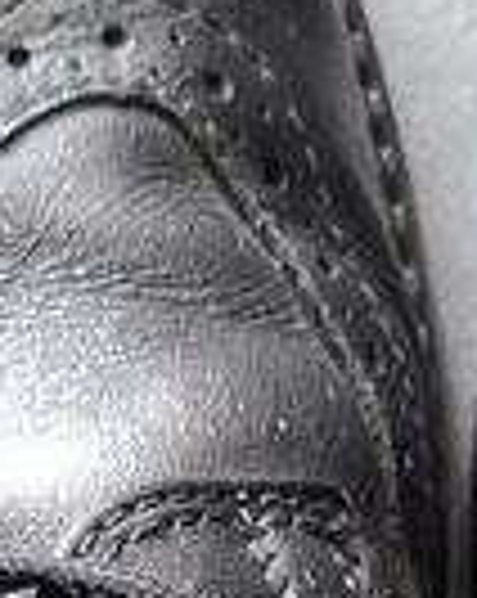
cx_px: 518
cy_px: 1286
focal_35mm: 169
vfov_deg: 10.3
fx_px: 2989
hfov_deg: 9.0
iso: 250
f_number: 1.8
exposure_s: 1/33
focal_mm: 5.54
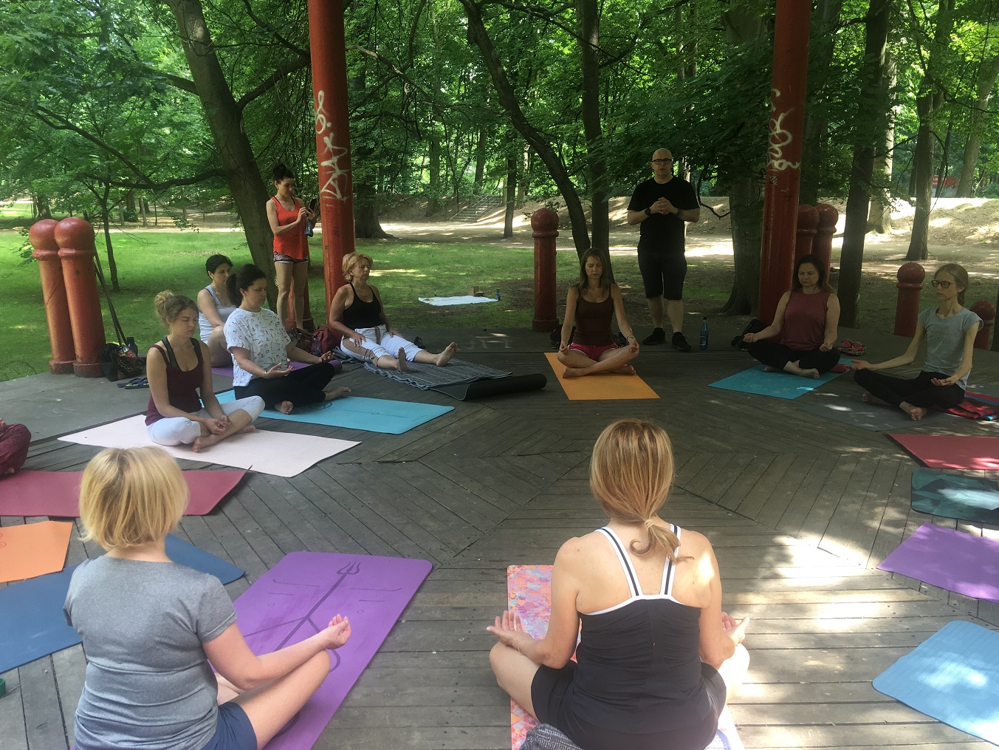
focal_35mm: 30
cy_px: 384
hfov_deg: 60.0
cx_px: 501
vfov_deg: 46.8
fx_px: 866
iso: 25
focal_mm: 4.15
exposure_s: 1/50
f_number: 2.2
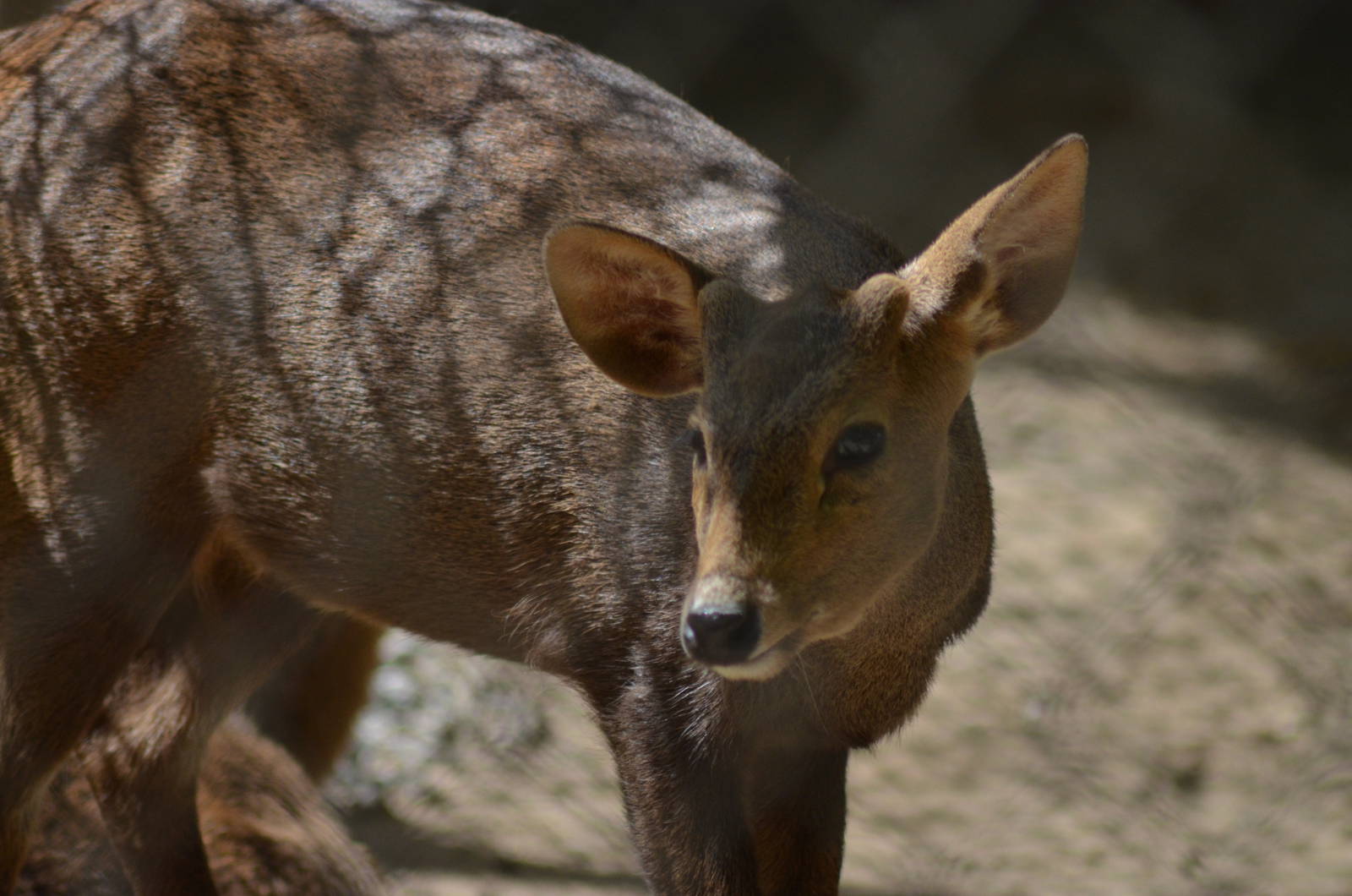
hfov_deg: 4.6
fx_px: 16866
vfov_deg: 3.0
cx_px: 676
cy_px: 448
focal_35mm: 450
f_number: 5.6
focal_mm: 300
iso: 800
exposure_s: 1/1000
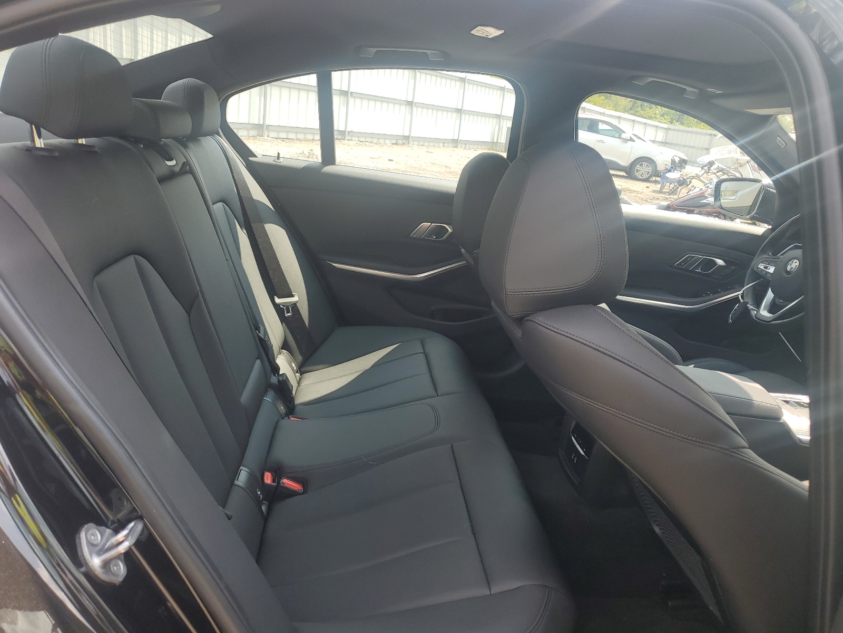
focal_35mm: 26
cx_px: 422
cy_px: 316
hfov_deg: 67.3
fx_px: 633
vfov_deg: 53.1
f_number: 1.5
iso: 50
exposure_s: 1/500
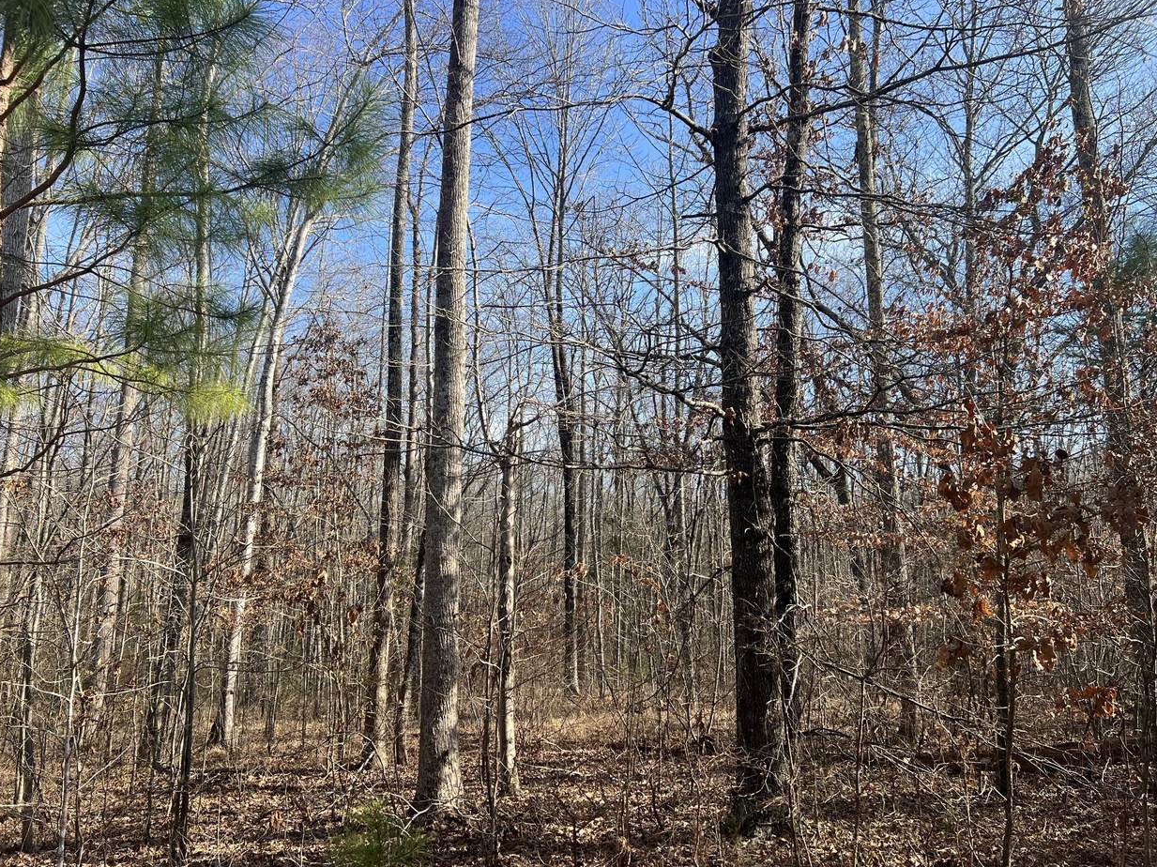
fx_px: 902
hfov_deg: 65.3
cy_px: 447
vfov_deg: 51.3
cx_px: 586
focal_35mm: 27
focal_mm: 5.7
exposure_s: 1/1266
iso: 50
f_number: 1.5
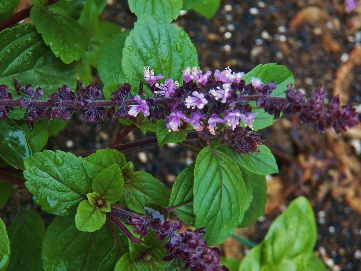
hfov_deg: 10.8
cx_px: 180
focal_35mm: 183
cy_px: 136
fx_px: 1908
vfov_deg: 8.1
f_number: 4
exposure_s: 1/500
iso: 1250
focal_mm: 32.7
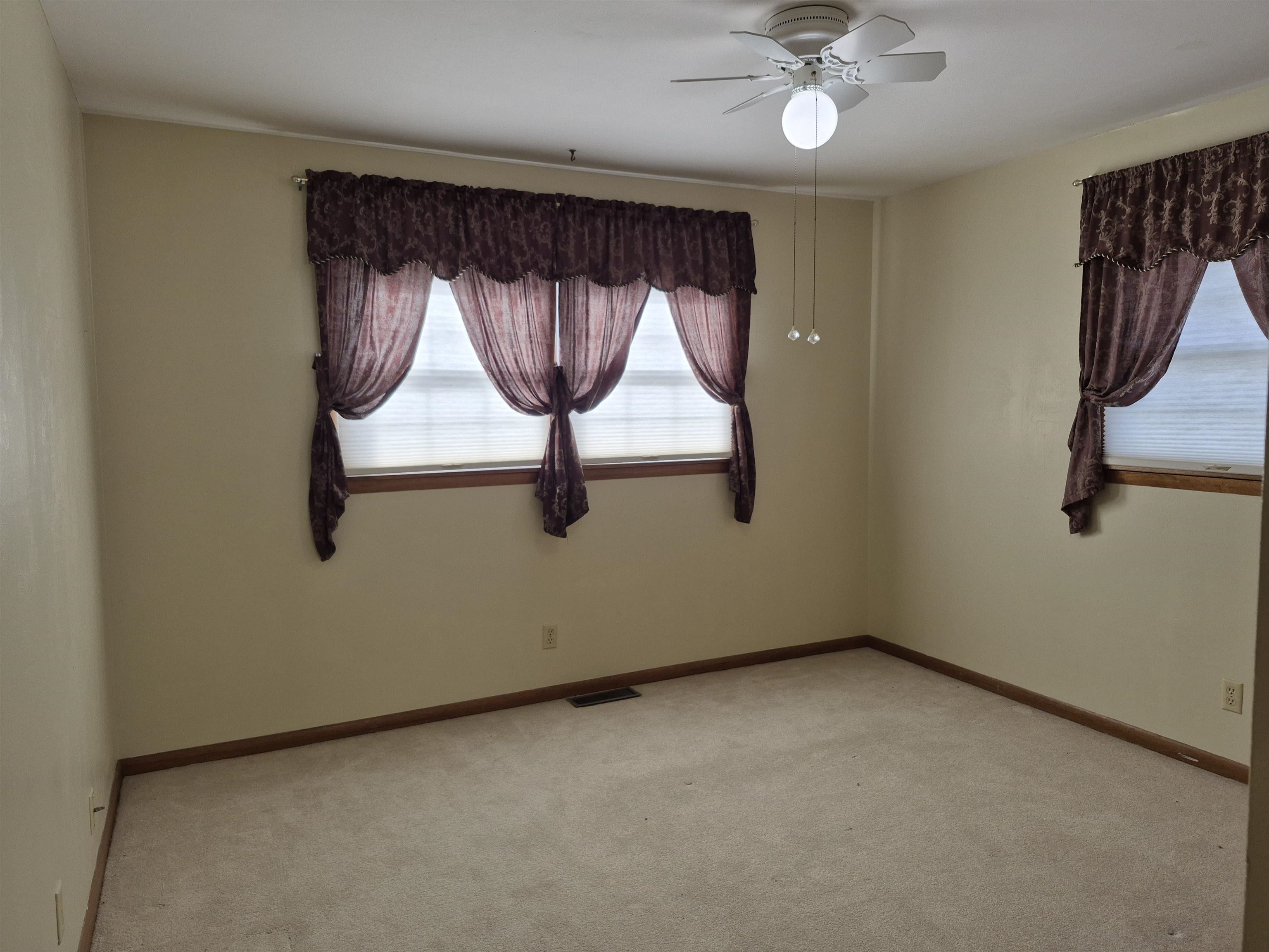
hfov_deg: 73.9
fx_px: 843
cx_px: 634
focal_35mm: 23
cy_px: 476
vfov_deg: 58.9
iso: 80
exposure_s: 1/120
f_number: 1.8
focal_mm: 5.4
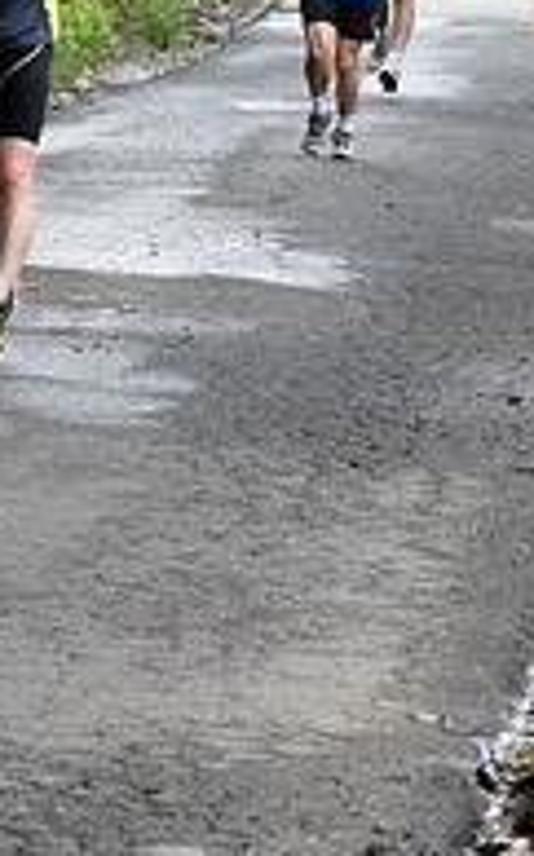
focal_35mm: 379
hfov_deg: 3.4
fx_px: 8838
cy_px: 150
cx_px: -388
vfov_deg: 5.5
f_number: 5.3
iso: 1000
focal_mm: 80
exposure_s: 1/500
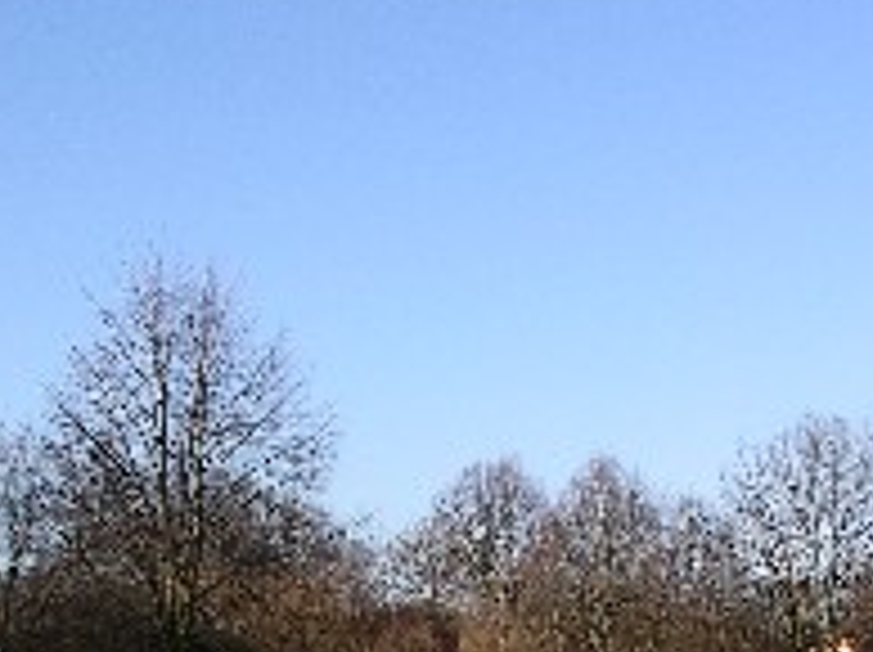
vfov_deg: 13.4
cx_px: 614
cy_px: 850
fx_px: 2670
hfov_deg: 18.5
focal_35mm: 106
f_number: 8
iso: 50
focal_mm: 8.9
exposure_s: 1/118
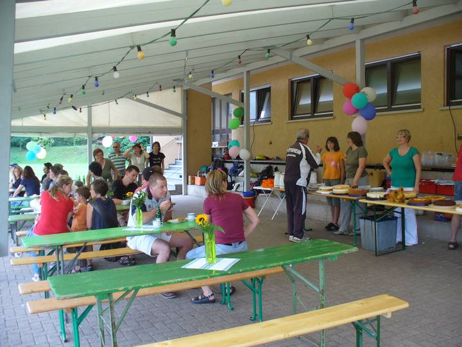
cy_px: 174
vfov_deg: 38.7
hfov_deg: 50.1
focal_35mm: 37
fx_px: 494
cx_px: 231
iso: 64
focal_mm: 6.1
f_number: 2.8
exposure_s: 1/50
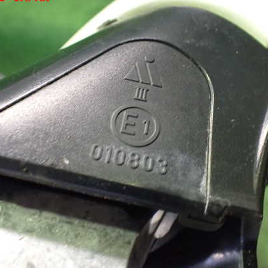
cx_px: 127
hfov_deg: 42.8
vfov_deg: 42.8
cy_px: 137
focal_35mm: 39
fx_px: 342
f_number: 2.3
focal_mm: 5.4
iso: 1250
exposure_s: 1/30
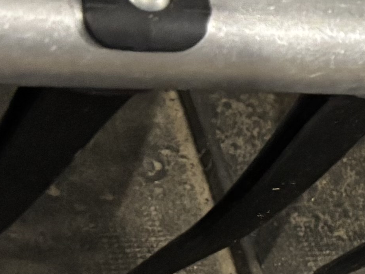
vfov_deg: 9.2
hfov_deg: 10.6
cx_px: 879
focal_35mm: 160
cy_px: 43
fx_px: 1687
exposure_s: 1/30
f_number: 1.6
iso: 640
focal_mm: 5.96
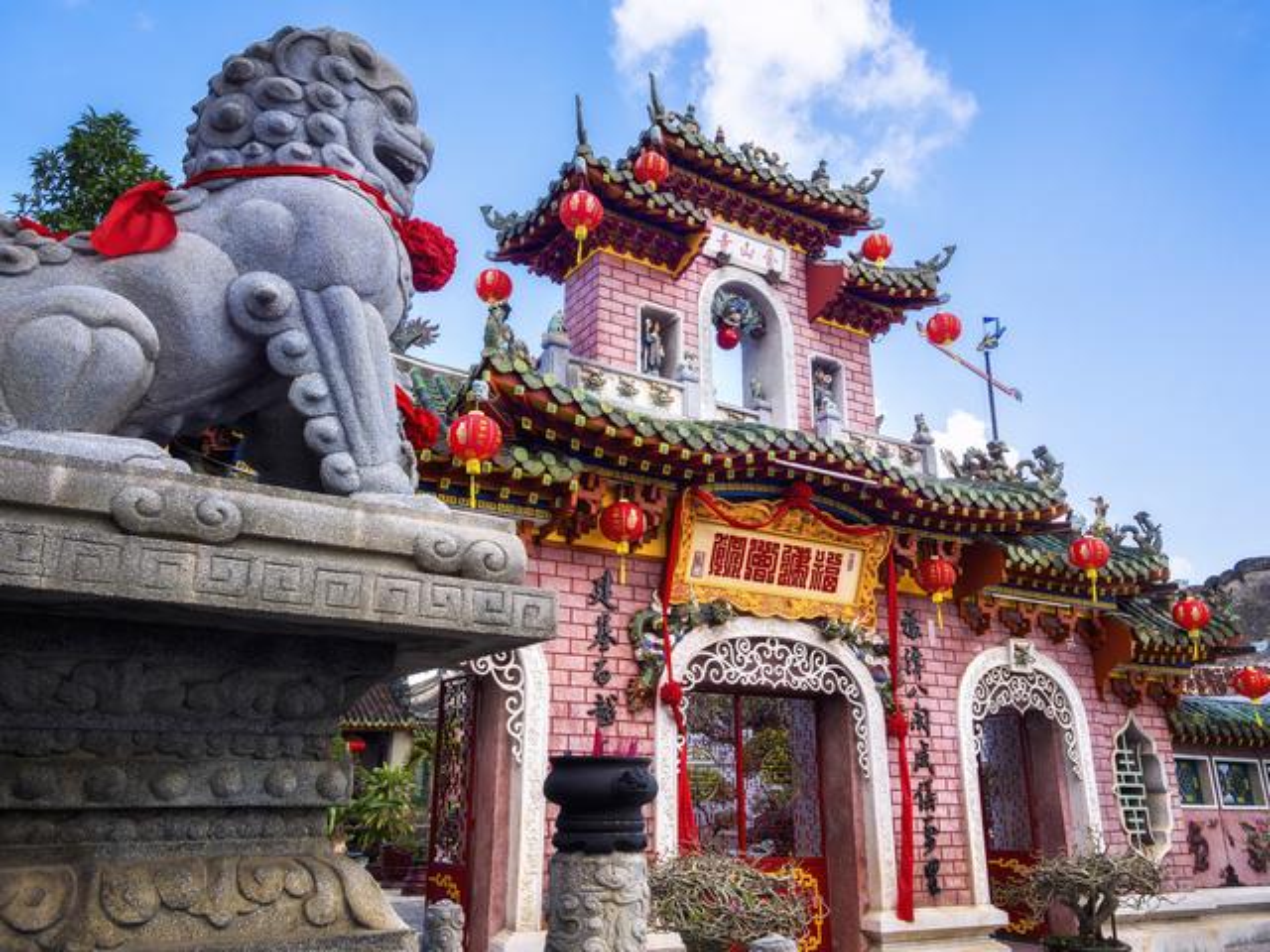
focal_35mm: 26
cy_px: 476
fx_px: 954
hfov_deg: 67.3
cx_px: 635
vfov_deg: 53.1
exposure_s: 1/160
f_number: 7.1
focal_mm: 13
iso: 200
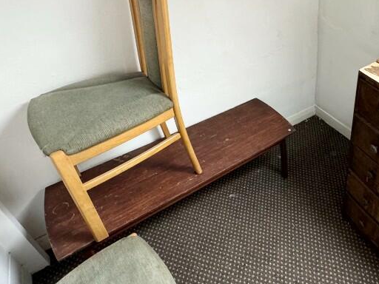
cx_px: 306
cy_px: 87
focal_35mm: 28
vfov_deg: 48.6
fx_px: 307
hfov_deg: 58.4
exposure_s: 1/50
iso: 320
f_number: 2.2
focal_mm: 2.22
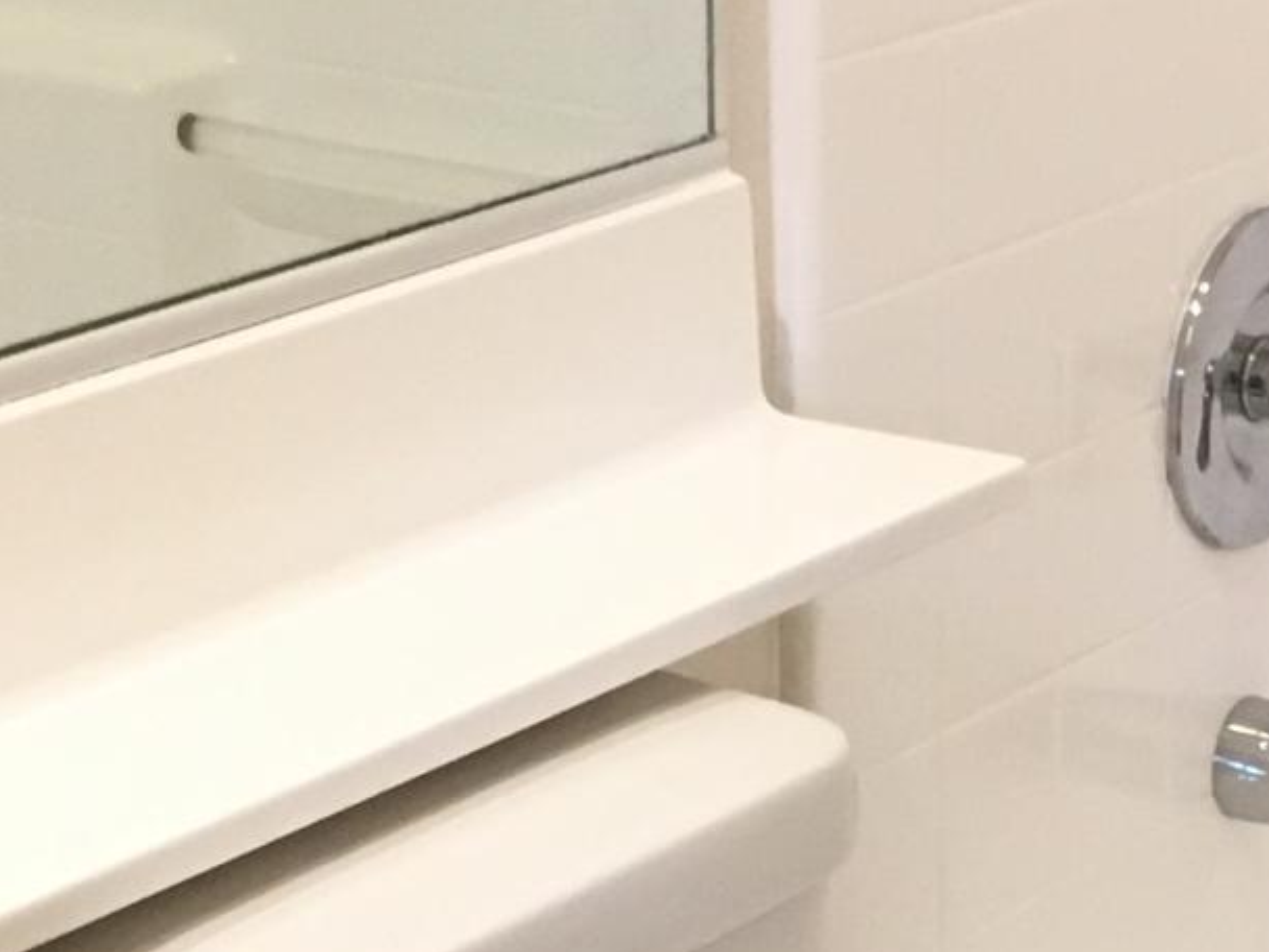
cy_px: 1125
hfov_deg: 13.6
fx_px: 5242
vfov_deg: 10.2
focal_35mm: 143
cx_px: 1259
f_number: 2.2
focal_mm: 4.15
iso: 125
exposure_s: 1/30
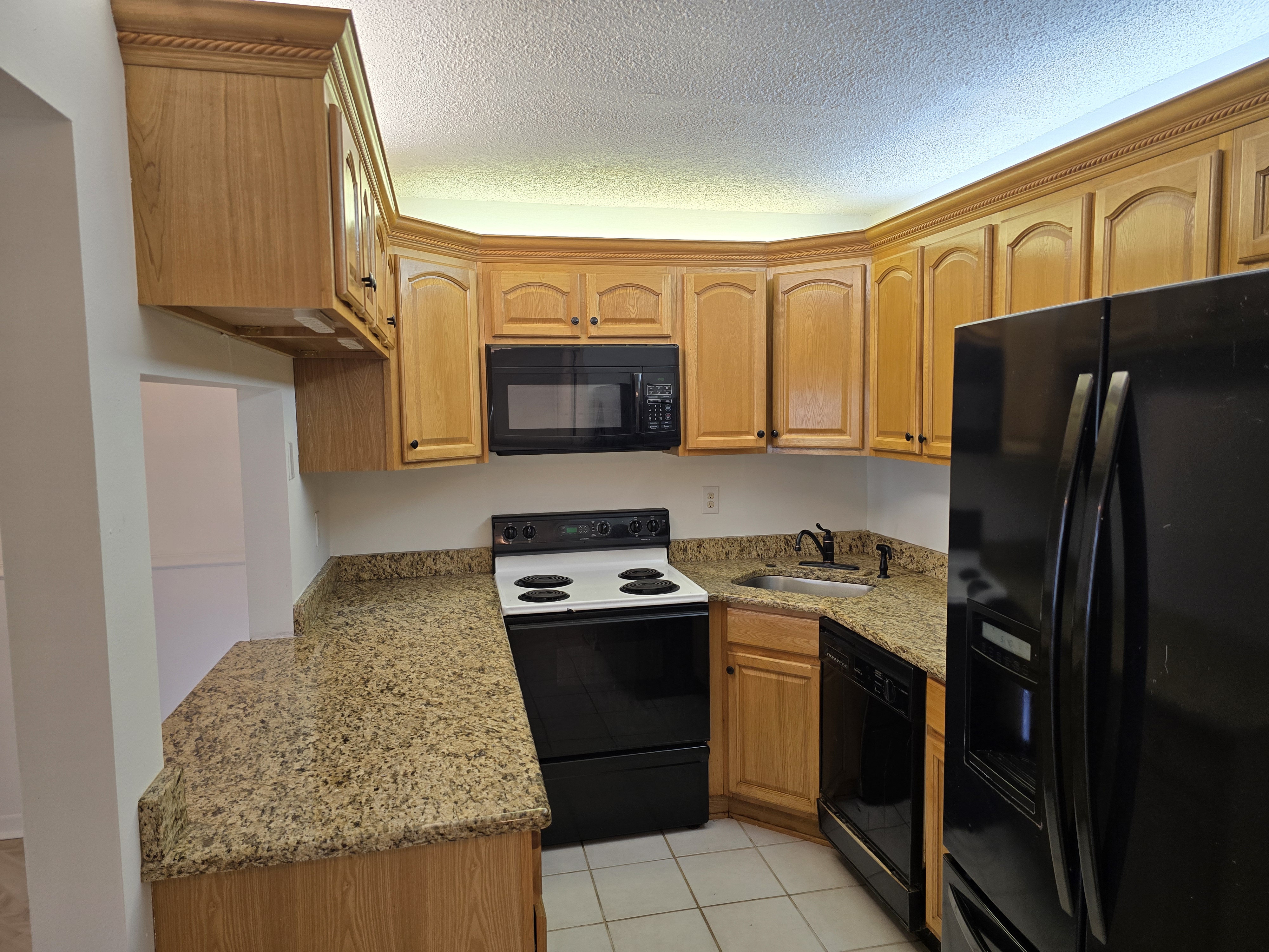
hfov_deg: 73.9
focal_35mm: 23
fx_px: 843
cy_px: 476
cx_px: 634
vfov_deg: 58.9
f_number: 1.7
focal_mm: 6.3
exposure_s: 1/120
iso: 100
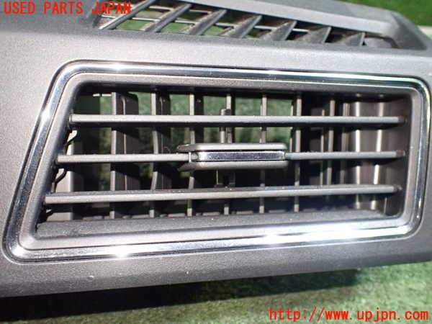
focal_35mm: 30
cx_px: 216
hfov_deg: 60.0
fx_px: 374
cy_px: 162
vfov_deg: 46.8
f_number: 2.3
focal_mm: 5.4
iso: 800
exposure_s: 1/30
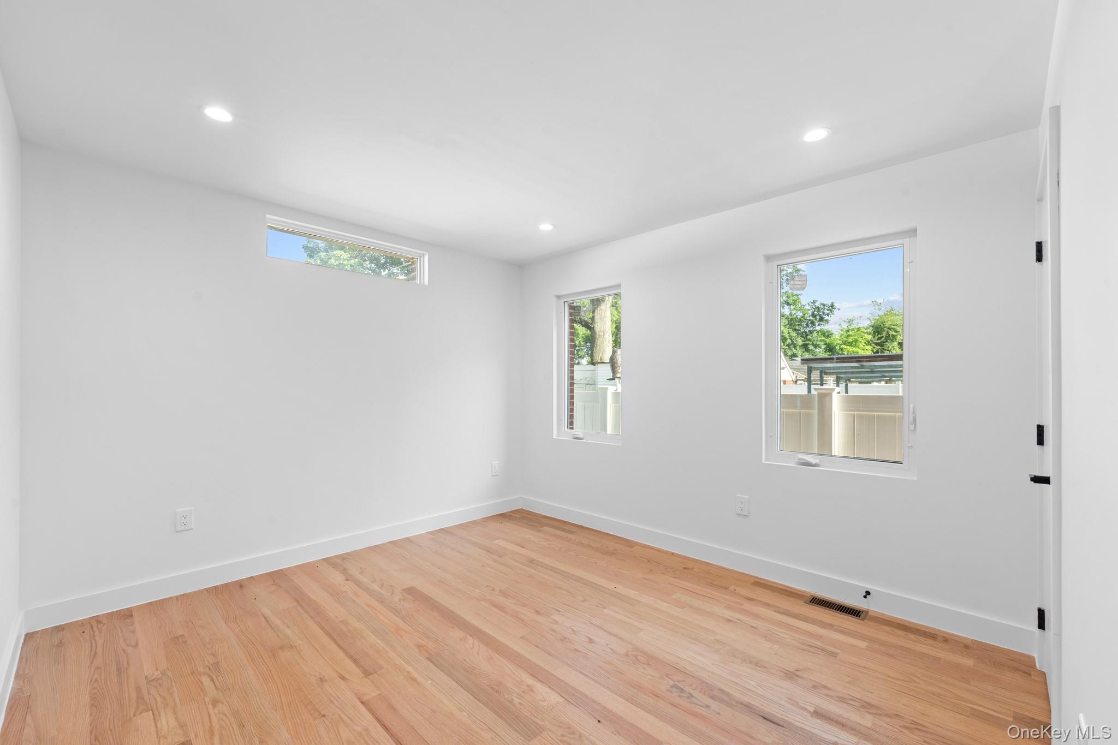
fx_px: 435
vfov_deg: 81.2
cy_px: 372
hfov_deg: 104.3
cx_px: 559
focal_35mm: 14
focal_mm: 14
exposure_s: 1/3
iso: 200
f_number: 10
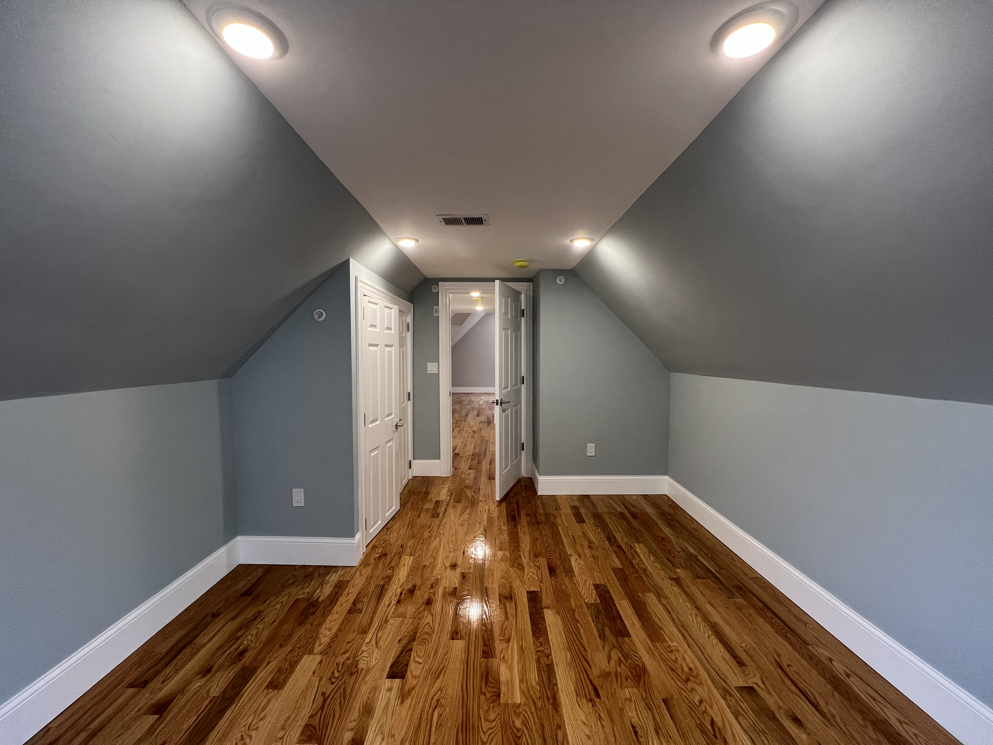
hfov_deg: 106.2
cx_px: 496
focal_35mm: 13
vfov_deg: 89.9
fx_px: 373
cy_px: 372
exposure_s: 1/120
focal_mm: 1.57
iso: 200
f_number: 1.8
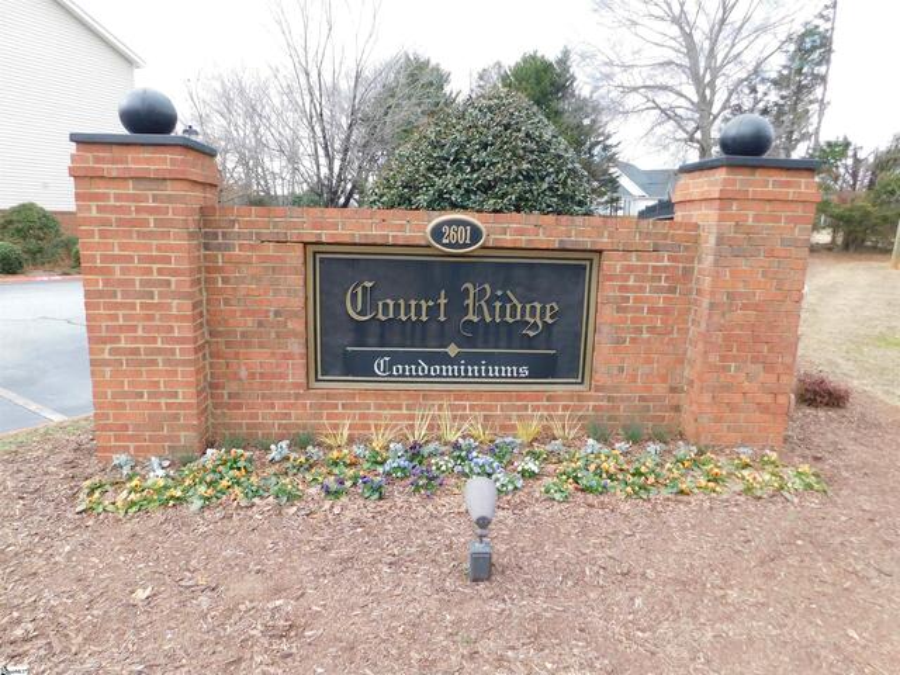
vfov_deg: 58.9
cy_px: 338
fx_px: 598
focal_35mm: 23
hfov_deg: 73.9
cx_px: 450
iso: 125
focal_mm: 4
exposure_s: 1/200
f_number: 3
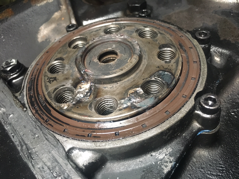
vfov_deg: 48.2
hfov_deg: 61.7
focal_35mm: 29
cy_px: 90
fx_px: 200
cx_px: 120
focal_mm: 4.15
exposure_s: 1/30
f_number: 2.2
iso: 200
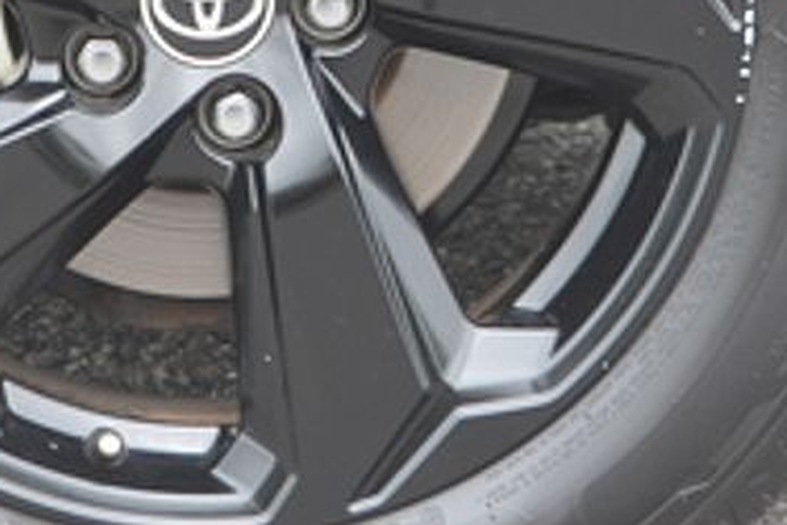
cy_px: -131
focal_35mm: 193
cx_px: 236
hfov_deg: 10.6
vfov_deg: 7.1
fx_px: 4219
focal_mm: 38
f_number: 5.6
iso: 250
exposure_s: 1/125
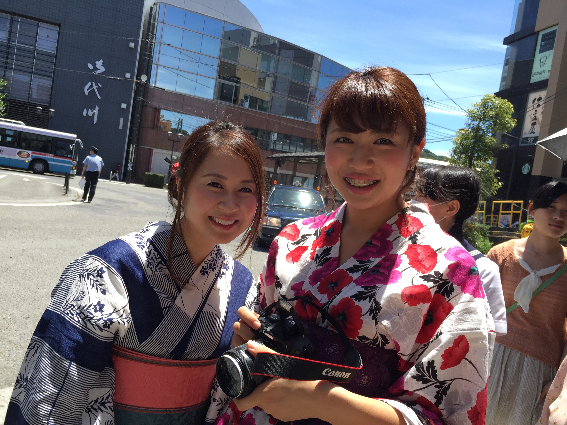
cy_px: 212
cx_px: 284
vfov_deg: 48.2
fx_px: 475
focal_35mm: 29
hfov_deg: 61.7
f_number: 2.2
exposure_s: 1/791
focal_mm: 4.15
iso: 32
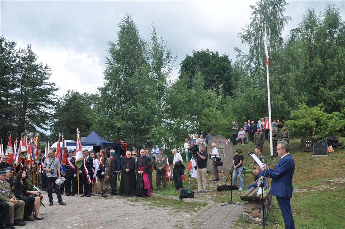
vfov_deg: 34.1
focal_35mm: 39
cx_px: 172
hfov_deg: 49.6
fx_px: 373
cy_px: 114
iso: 200
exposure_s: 1/250
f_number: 8
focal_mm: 26
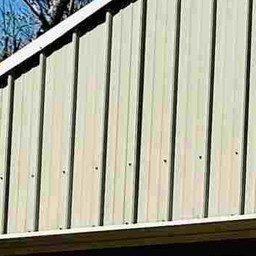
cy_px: 478
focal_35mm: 109
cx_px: 637
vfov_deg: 14.0
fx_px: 912
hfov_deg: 12.3
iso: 40
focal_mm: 2.22
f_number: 2.2
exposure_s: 1/1855
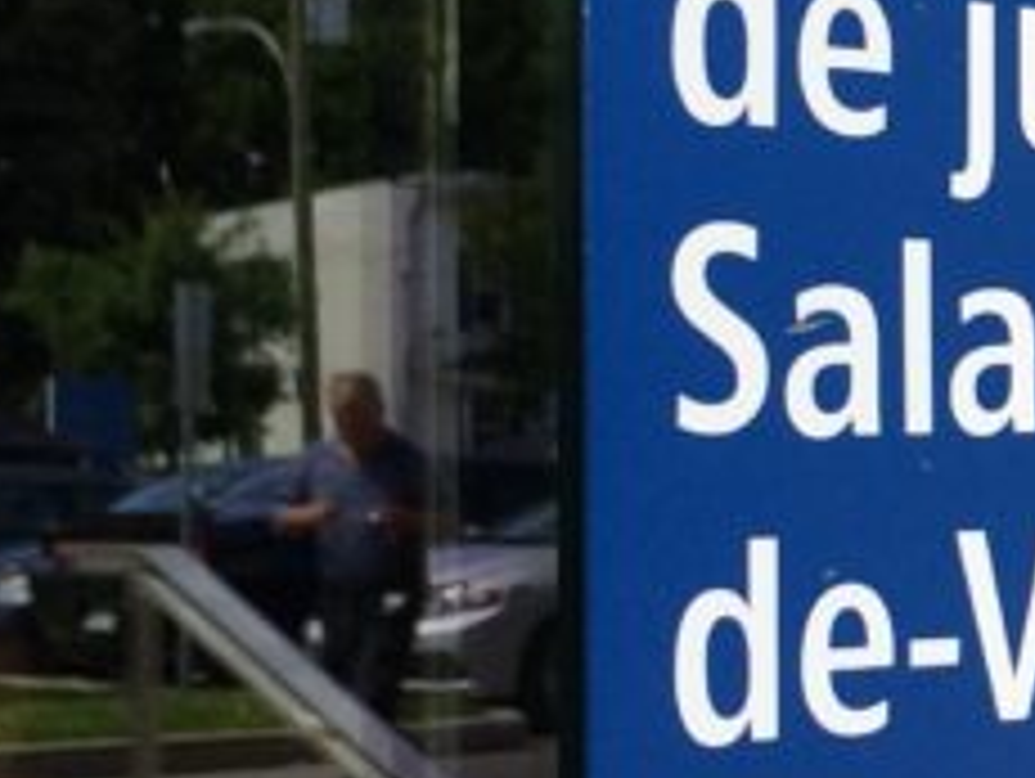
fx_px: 3861
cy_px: 513
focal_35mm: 129
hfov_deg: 14.2
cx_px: 1584
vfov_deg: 11.5
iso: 32
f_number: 2.2
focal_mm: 4.15
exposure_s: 1/366
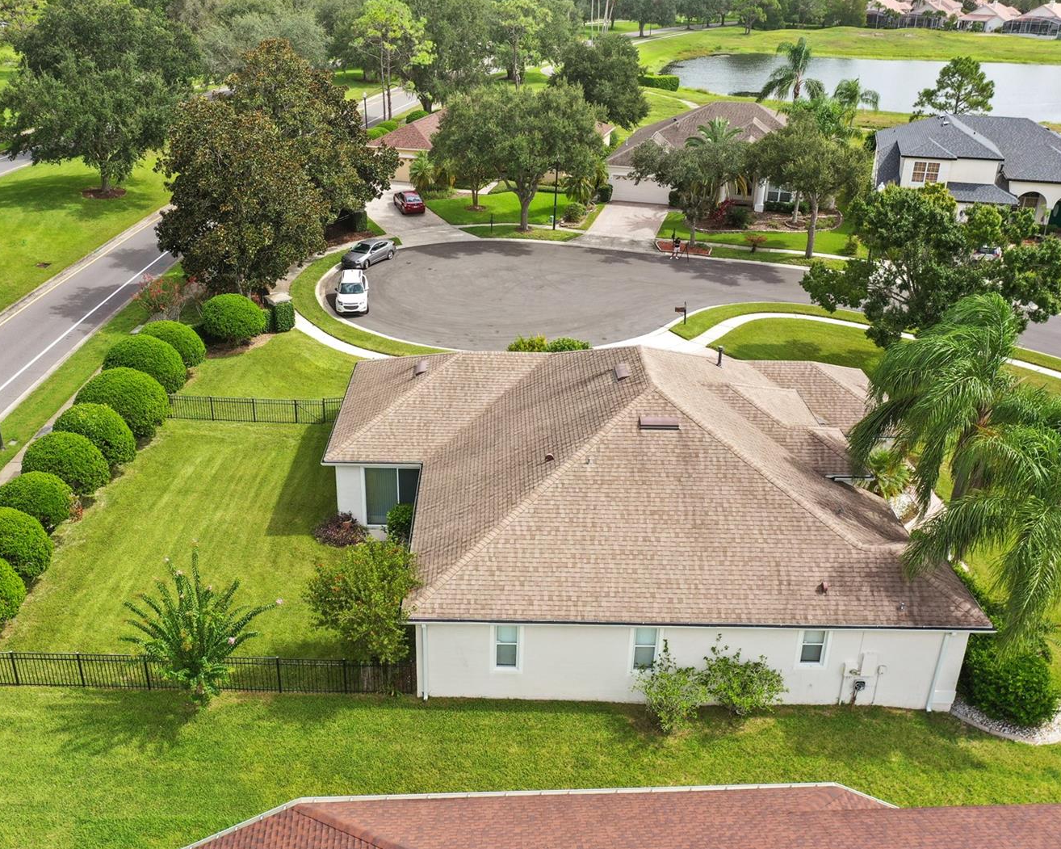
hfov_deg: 55.6
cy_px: 426
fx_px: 1005
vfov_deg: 45.8
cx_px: 483
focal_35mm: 32
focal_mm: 10.26
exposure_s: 1/80
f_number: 4
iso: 100
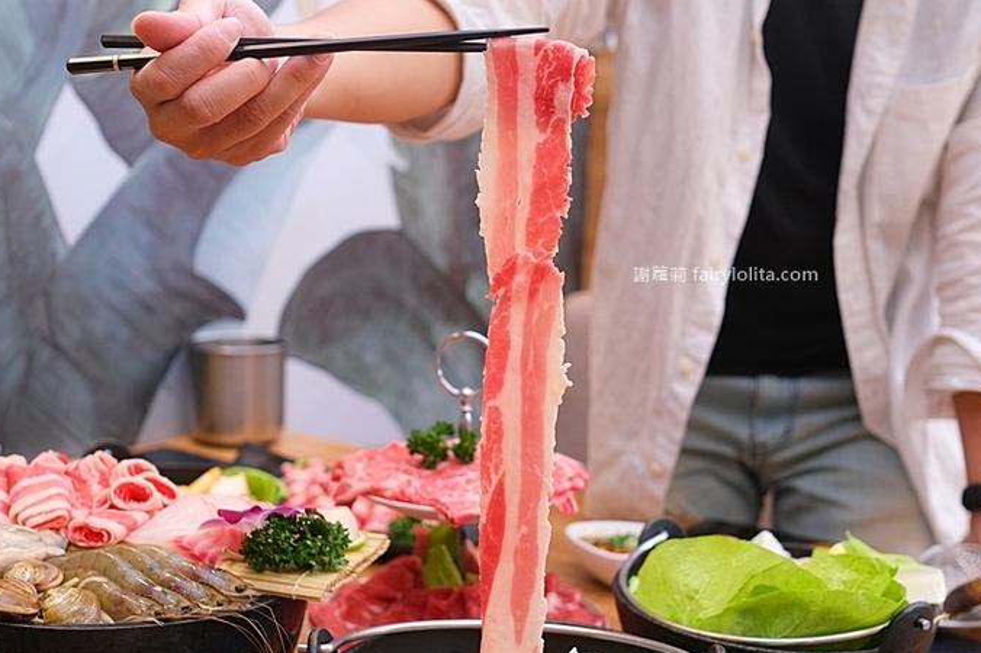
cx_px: 527
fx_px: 1198
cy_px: 409
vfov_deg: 30.4
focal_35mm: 44
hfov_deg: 44.5
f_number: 2.8
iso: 1000
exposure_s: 1/75
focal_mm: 23
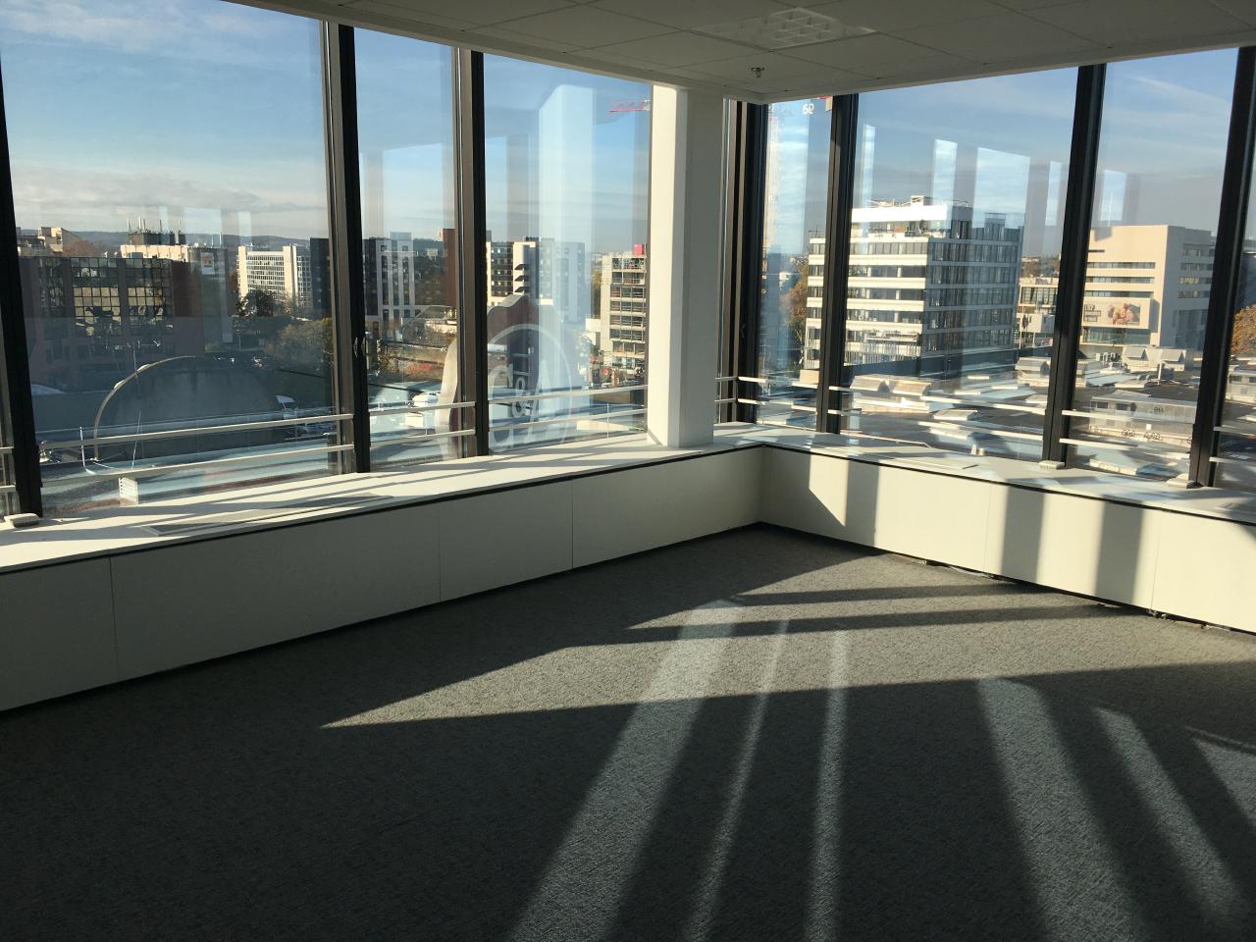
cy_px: 471
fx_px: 1052
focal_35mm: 29
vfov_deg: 48.2
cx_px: 628
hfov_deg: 61.7
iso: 25
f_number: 2.2
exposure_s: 1/974
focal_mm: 4.15
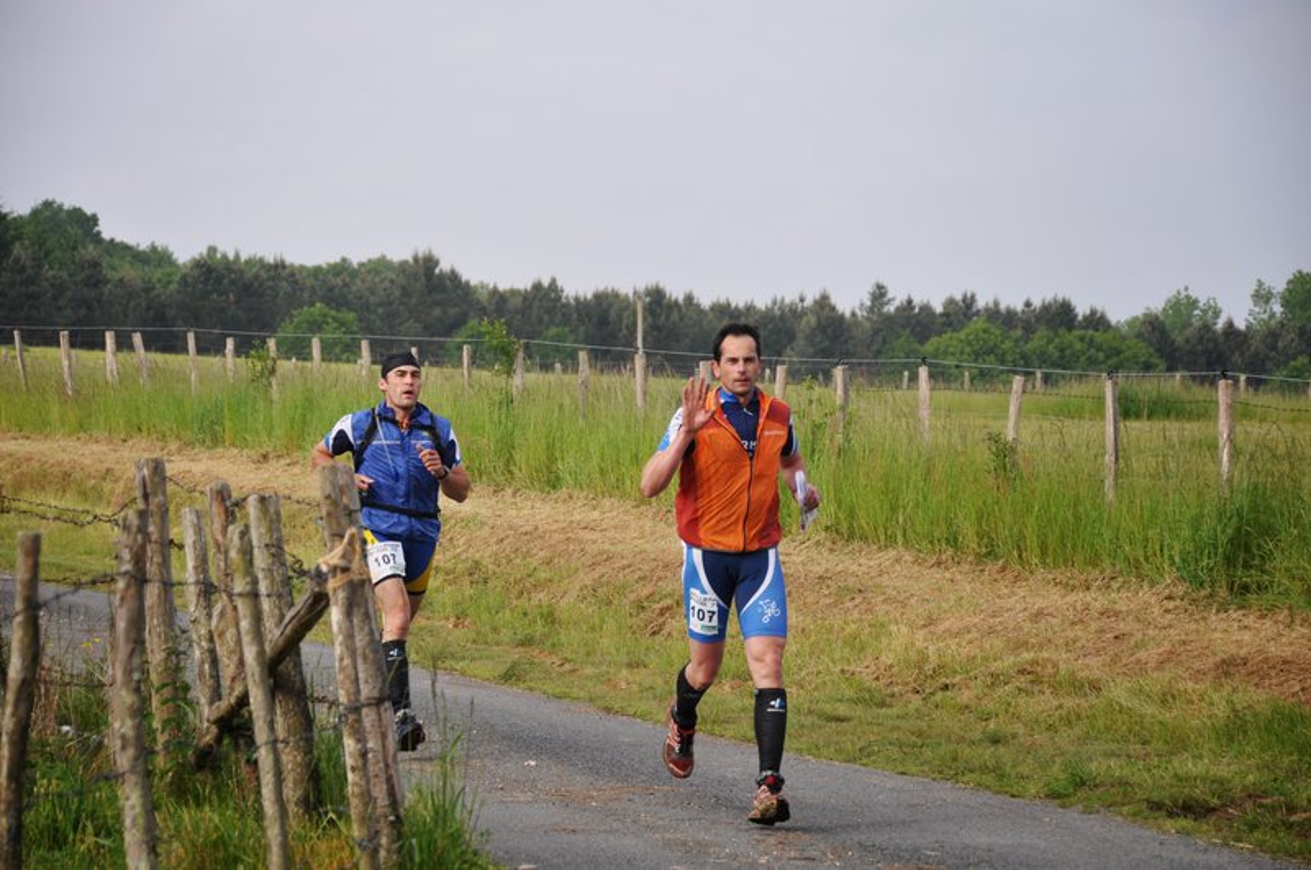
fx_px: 4909
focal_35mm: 135
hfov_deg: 15.2
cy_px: 435
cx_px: 656
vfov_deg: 10.1
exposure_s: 1/1000
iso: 450
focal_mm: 90
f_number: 5.3
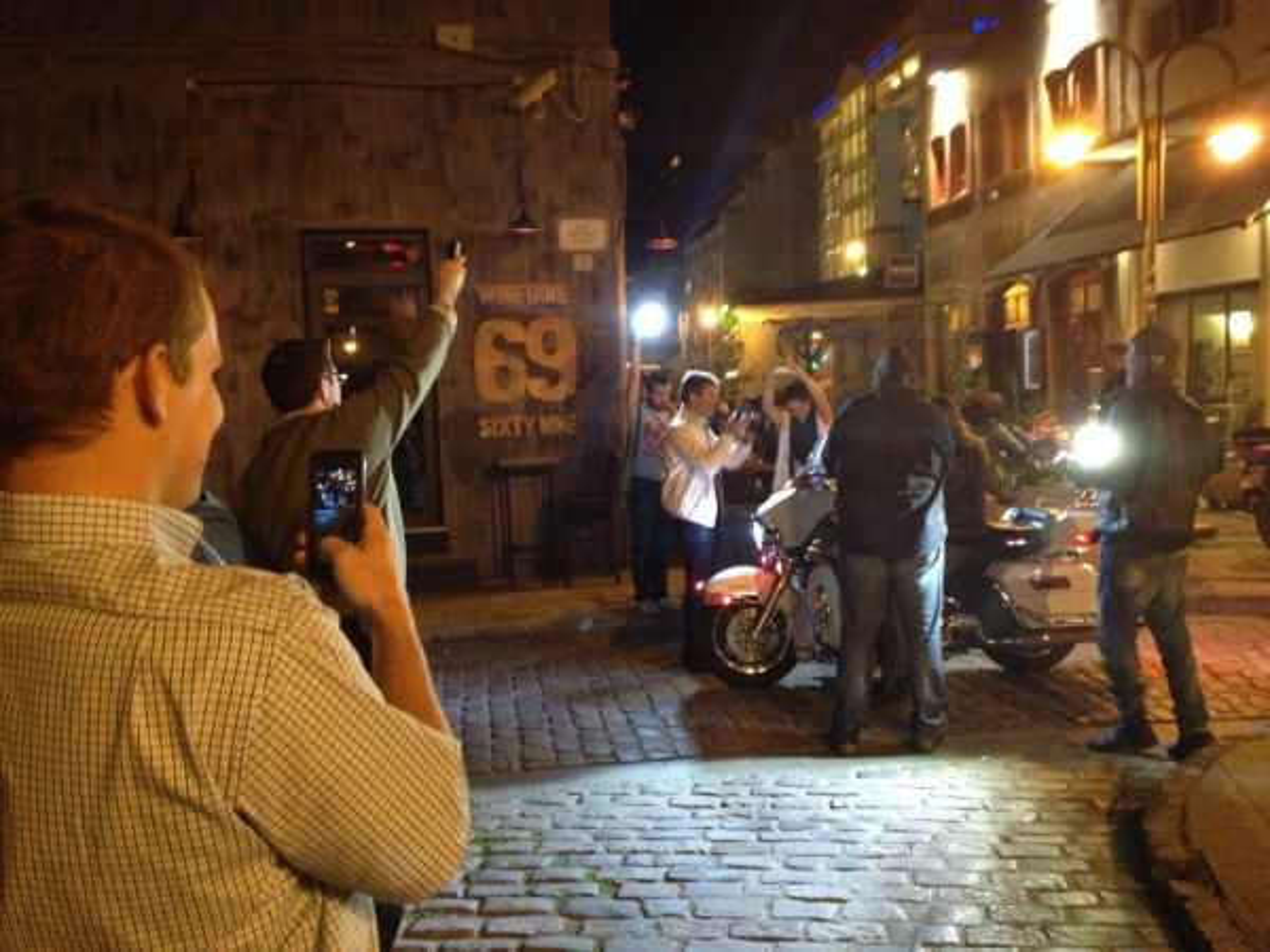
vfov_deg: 40.7
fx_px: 1284
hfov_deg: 52.6
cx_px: 635
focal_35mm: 35
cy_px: 476
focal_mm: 4.28
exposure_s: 1/17
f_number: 2.4
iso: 800
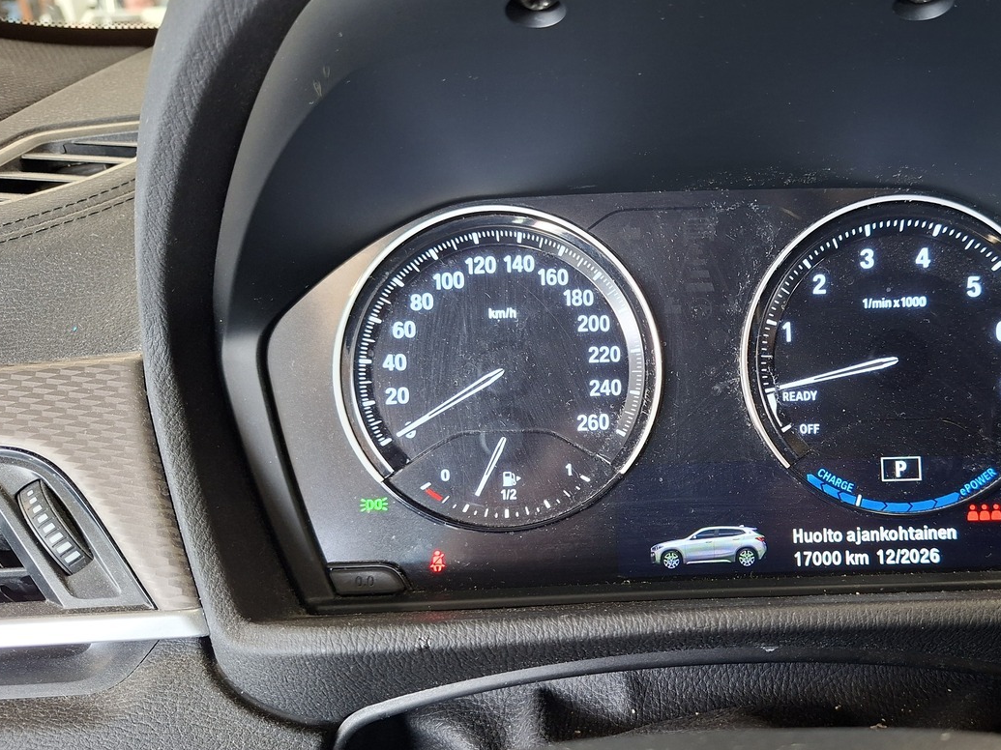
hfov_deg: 55.8
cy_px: 398
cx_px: 652
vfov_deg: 44.1
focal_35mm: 32
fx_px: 925
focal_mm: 5.54
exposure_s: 1/33
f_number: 1.8
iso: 400
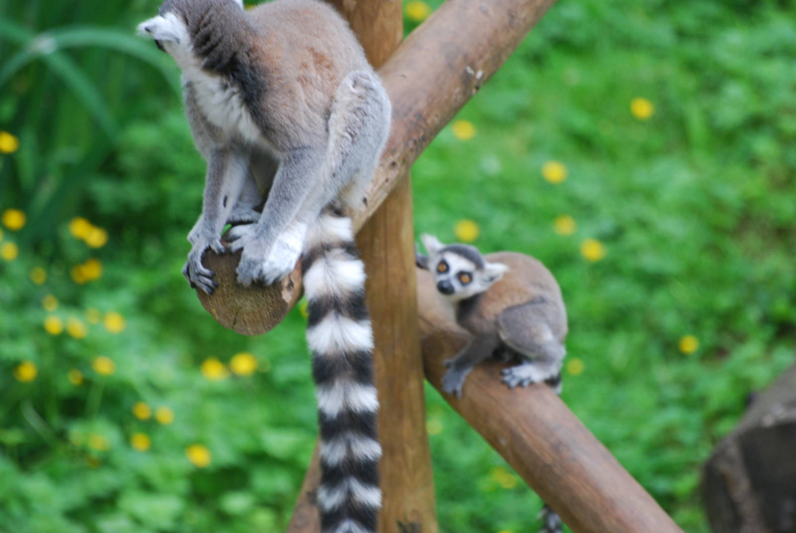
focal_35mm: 450
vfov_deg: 3.1
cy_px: 266
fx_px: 9962
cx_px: 398
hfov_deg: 4.6
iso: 400
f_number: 5.6
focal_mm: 300
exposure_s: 1/80
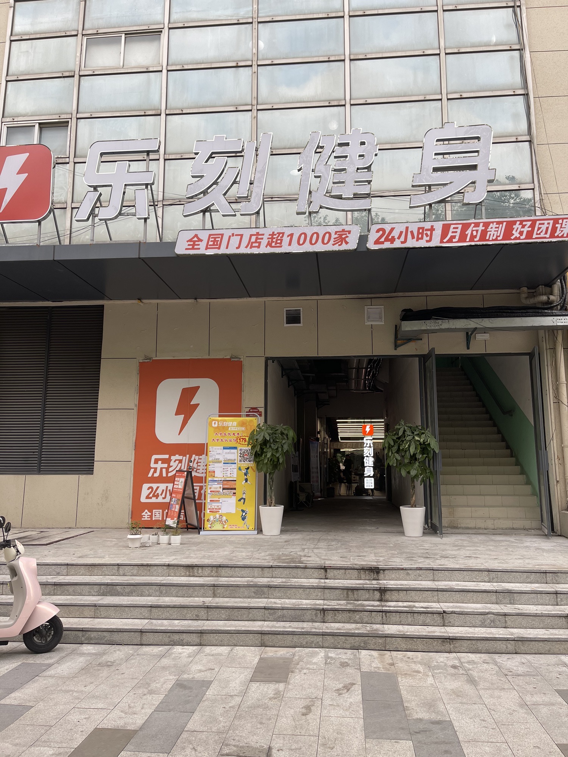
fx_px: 569
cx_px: 284
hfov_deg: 53.1
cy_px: 378
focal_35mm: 26
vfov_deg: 67.3
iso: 32
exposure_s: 1/301
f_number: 1.6
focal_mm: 5.1
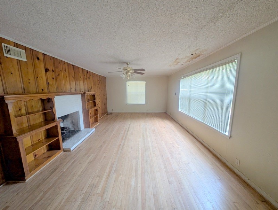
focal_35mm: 12
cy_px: 105
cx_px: 139
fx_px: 97
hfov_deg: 110.4
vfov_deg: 94.7
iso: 255
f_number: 1.95
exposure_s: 1/23.8
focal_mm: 2.23
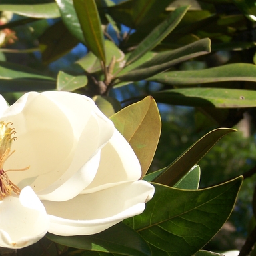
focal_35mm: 177
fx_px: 1481
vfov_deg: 9.9
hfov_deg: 9.8
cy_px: 153
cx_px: 1
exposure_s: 1/500
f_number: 3.2
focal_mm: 17.6
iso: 64
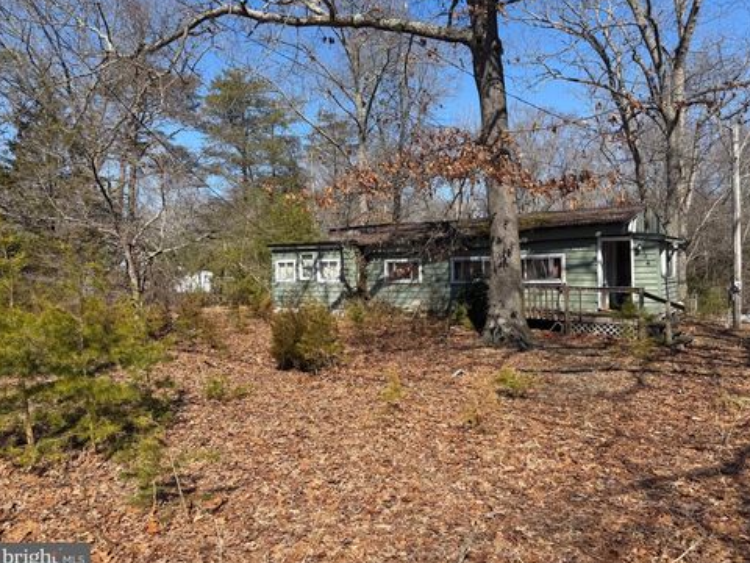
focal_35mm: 25
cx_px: 386
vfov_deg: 54.9
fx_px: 542
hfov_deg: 69.4
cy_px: 281
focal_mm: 6.76
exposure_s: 1/3425
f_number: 1.78
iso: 80
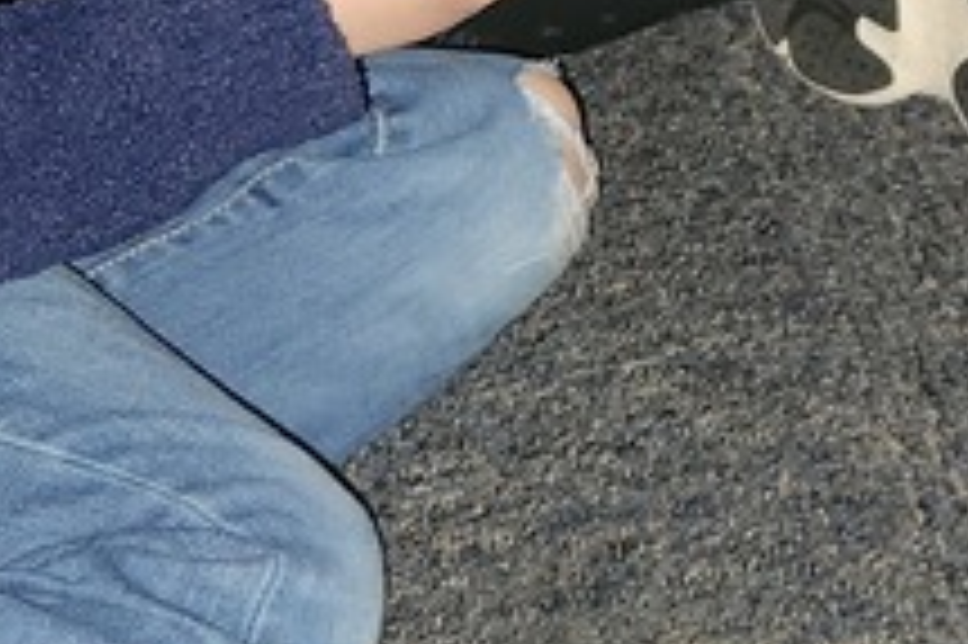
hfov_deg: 17.0
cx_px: 1211
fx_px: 3063
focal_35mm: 114
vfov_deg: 11.6
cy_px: -225
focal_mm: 5.4
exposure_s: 1/16
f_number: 1.8
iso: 125
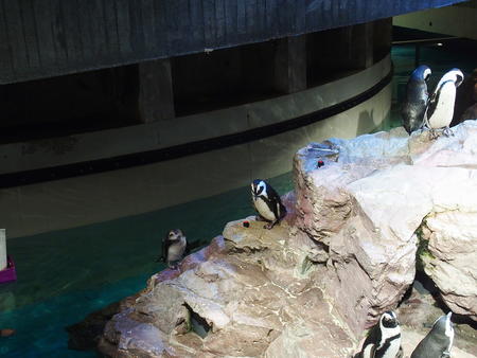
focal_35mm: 46
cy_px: 179
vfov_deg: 31.5
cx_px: 238
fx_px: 634
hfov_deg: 41.2
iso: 500
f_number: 2.8
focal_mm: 9.8
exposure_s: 1/50
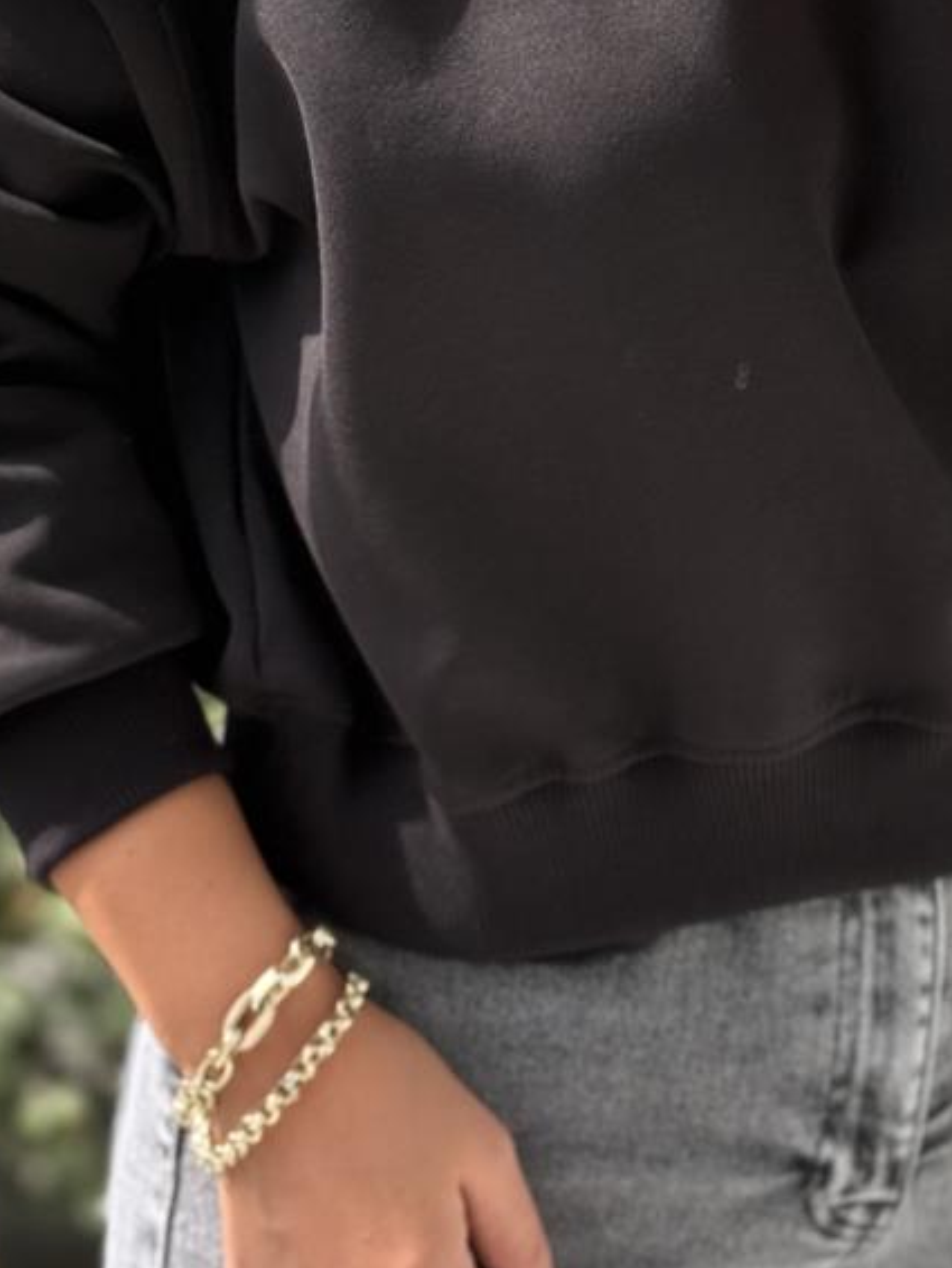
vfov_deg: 17.4
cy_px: 487
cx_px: 629
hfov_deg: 13.1
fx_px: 4140
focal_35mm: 113
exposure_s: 1/578
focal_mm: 6.76
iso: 64
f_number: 1.78
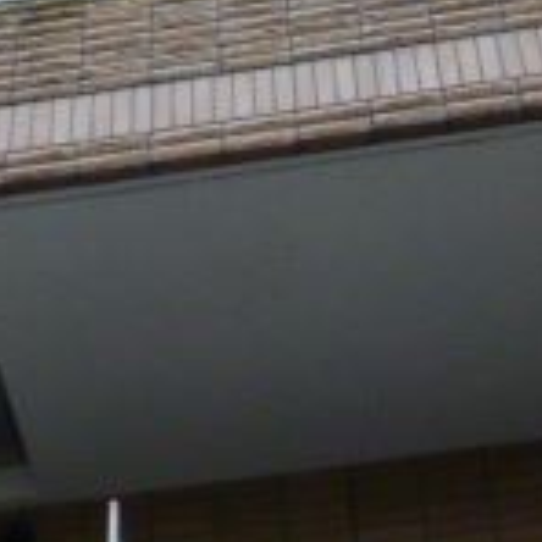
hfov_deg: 16.3
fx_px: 1895
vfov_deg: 15.0
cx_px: 212
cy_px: -286
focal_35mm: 107
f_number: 3.1
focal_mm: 5
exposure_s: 1/200
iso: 400
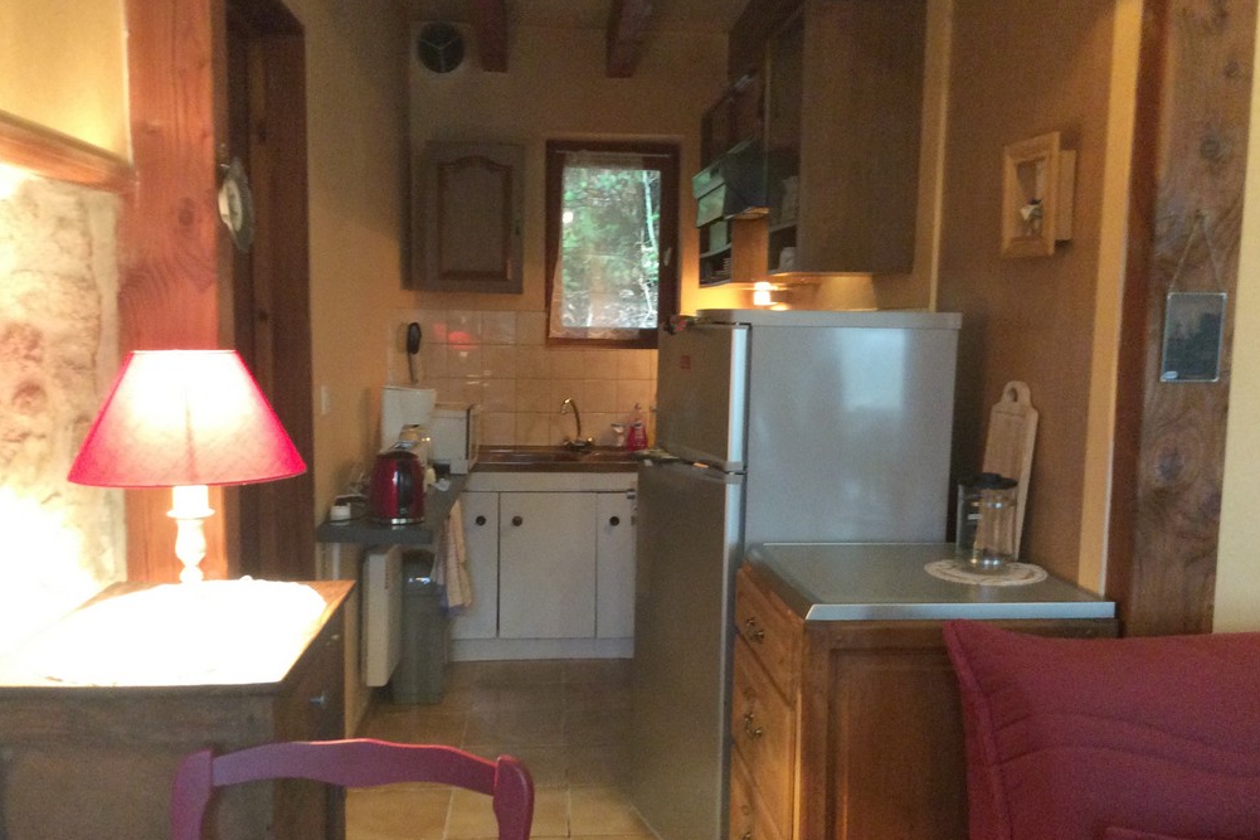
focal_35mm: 34
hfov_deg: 55.8
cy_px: 449
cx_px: 631
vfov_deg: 38.9
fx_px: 1190
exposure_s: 1/24
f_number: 2.4
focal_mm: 3.3
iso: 250
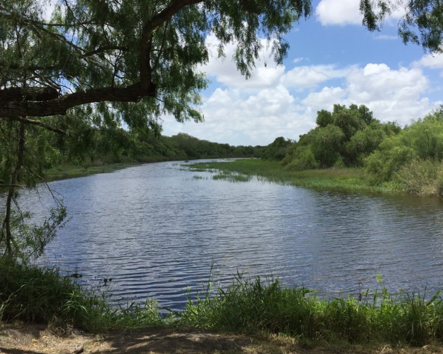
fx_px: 446
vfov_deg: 43.3
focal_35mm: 34
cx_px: 247
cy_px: 156
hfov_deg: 52.7
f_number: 2.2
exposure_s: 1/3049
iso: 32
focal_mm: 4.15
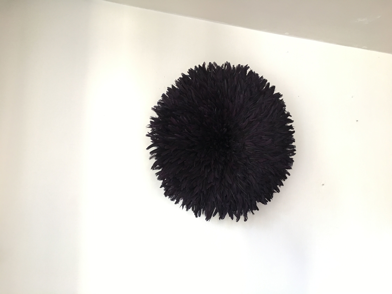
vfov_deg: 48.2
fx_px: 328
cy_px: 147
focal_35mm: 29
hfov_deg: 61.7
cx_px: 196
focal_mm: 4.15
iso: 64
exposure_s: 1/15
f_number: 2.2
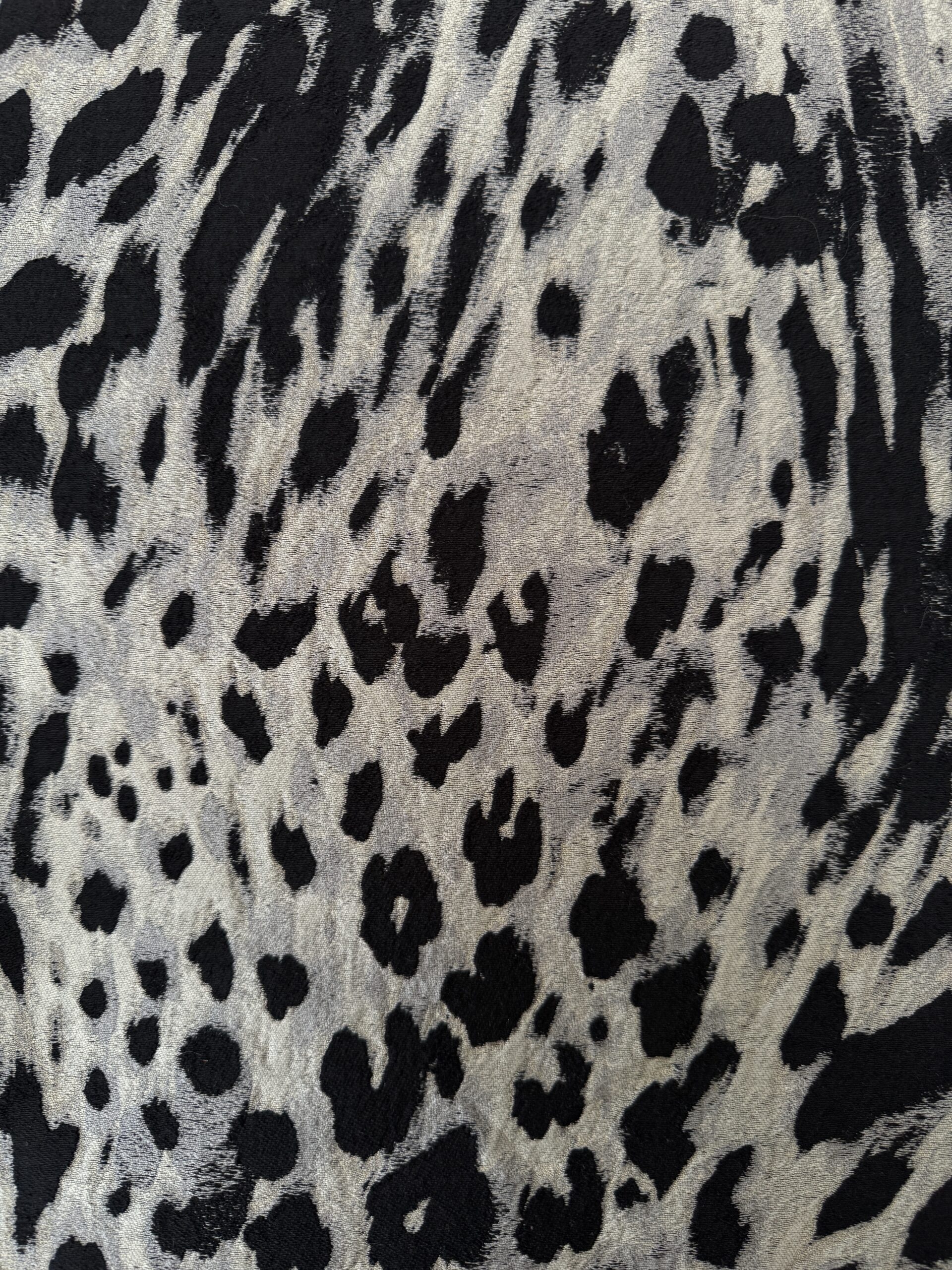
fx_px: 880
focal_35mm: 24
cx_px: 476
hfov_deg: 56.8
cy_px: 635
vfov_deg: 71.6
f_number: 1.78
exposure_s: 1/100
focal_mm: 6.76
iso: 200
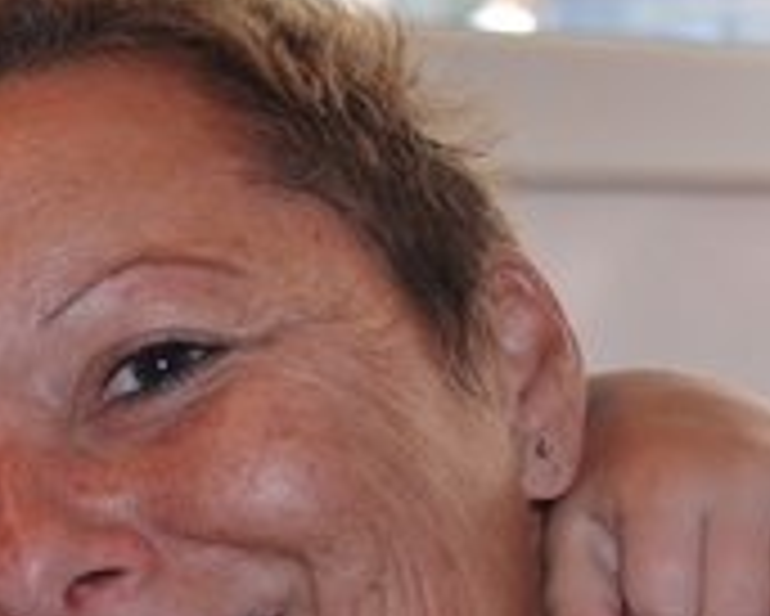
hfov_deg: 12.1
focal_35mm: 158
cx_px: 50
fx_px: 3603
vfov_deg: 9.7
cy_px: 609
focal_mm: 32
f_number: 4.8
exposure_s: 1/60
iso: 200
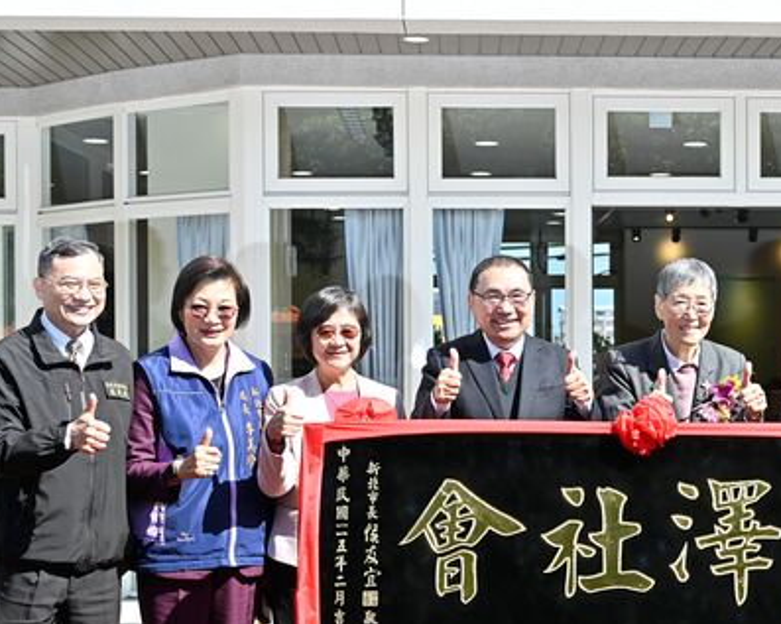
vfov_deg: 21.5
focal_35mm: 71
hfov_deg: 26.6
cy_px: 384
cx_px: 547
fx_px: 1640
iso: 180
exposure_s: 1/640
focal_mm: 50
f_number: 5
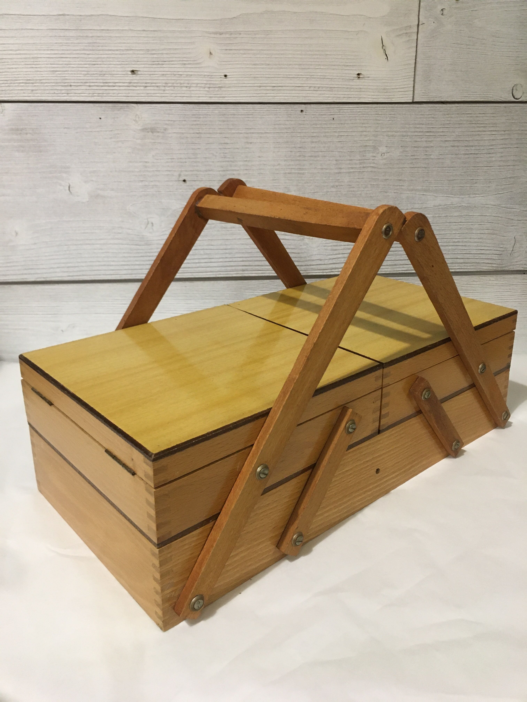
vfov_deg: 61.7
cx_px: 264
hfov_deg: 48.2
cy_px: 351
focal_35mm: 29
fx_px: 589
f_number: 2.2
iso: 200
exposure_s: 1/33
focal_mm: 4.15
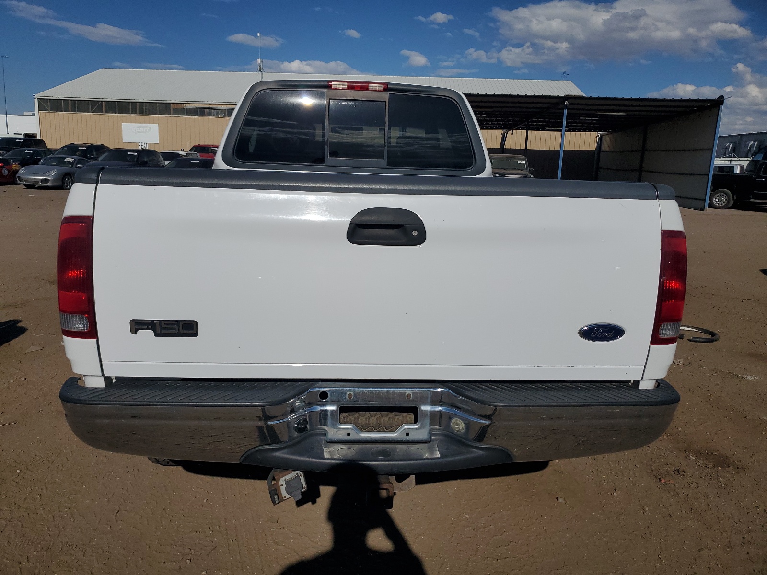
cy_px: 288
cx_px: 384
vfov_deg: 53.1
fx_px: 576
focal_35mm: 26
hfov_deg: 67.3
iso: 54
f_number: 1.5
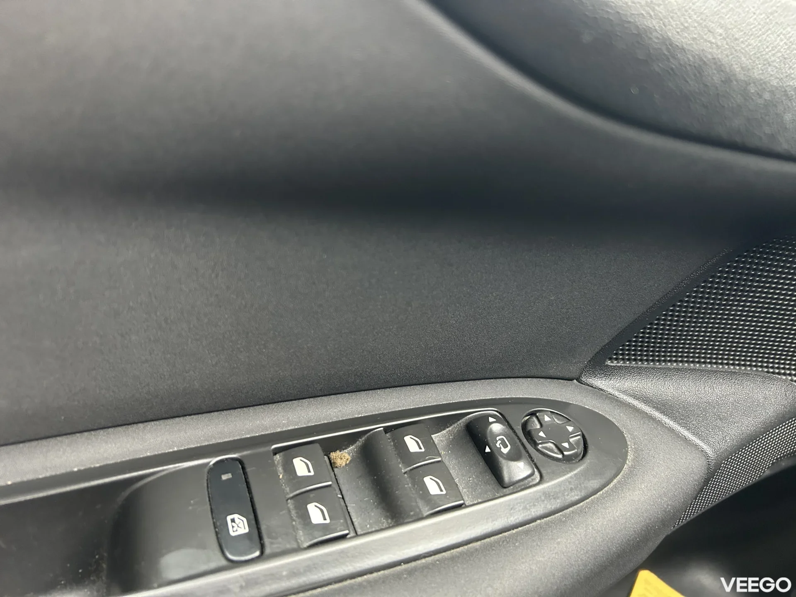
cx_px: 398
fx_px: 598
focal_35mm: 26
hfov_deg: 67.3
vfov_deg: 53.1
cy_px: 298
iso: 500
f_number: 1.5
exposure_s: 1/60
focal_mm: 5.7
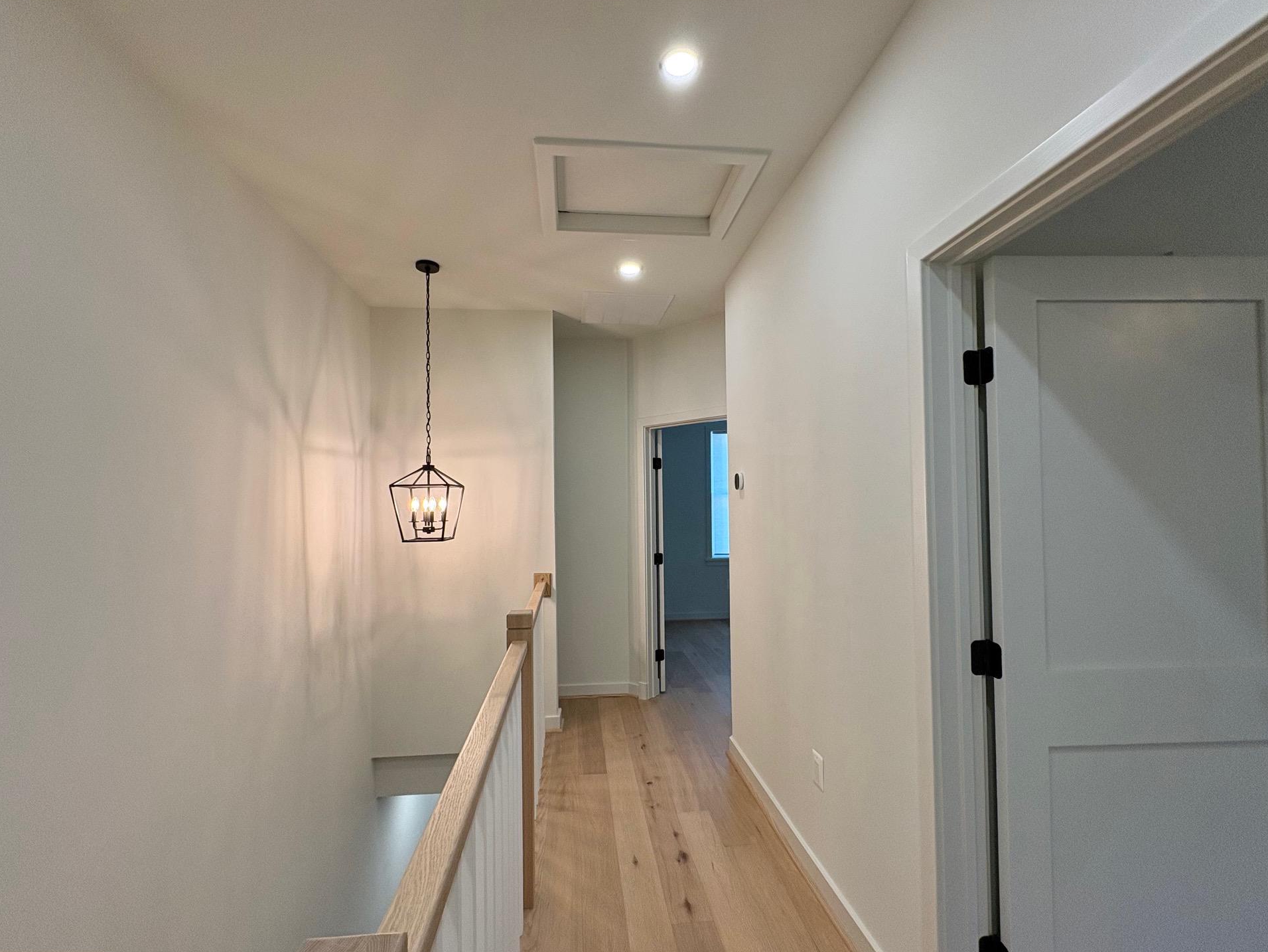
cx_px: 624
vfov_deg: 81.7
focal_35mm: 15
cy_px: 501
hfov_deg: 98.2
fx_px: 550
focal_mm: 2.22
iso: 160
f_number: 2.2
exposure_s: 1/120
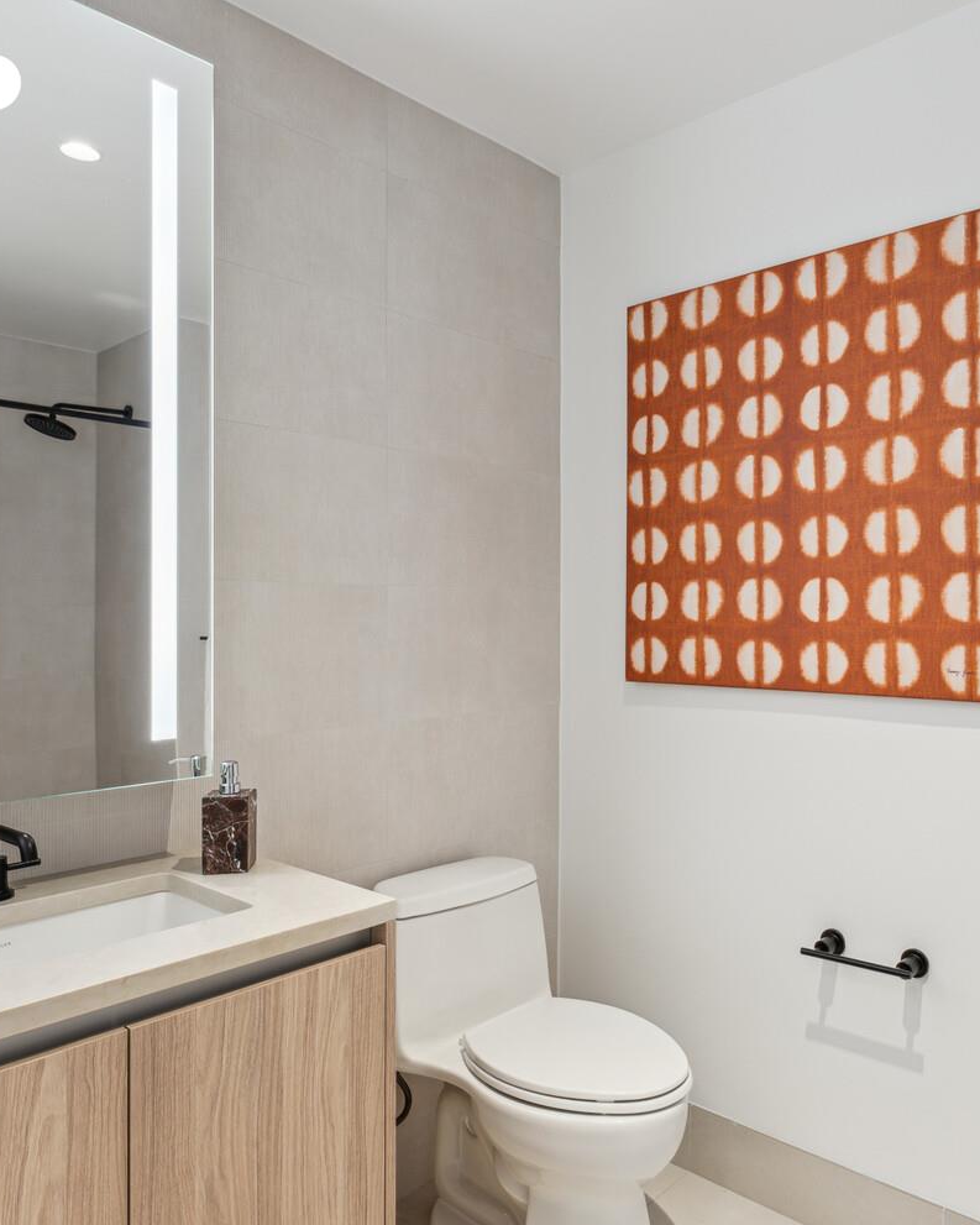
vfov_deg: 64.1
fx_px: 979
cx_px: 633
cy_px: 617
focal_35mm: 27
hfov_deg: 52.4
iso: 160
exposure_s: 1/10
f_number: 8
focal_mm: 19
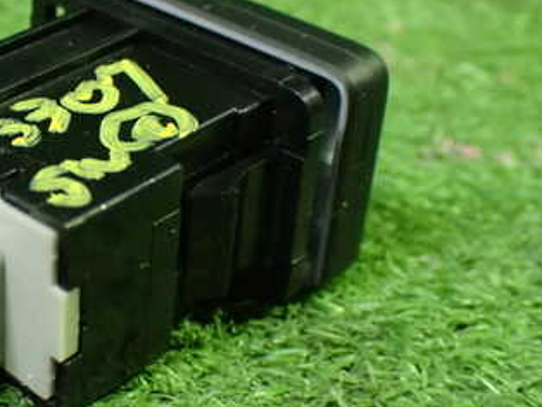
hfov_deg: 22.6
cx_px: 35
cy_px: 202
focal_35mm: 84
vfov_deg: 17.6
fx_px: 1316
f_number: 2.9
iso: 1600
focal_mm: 7.84
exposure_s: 1/40
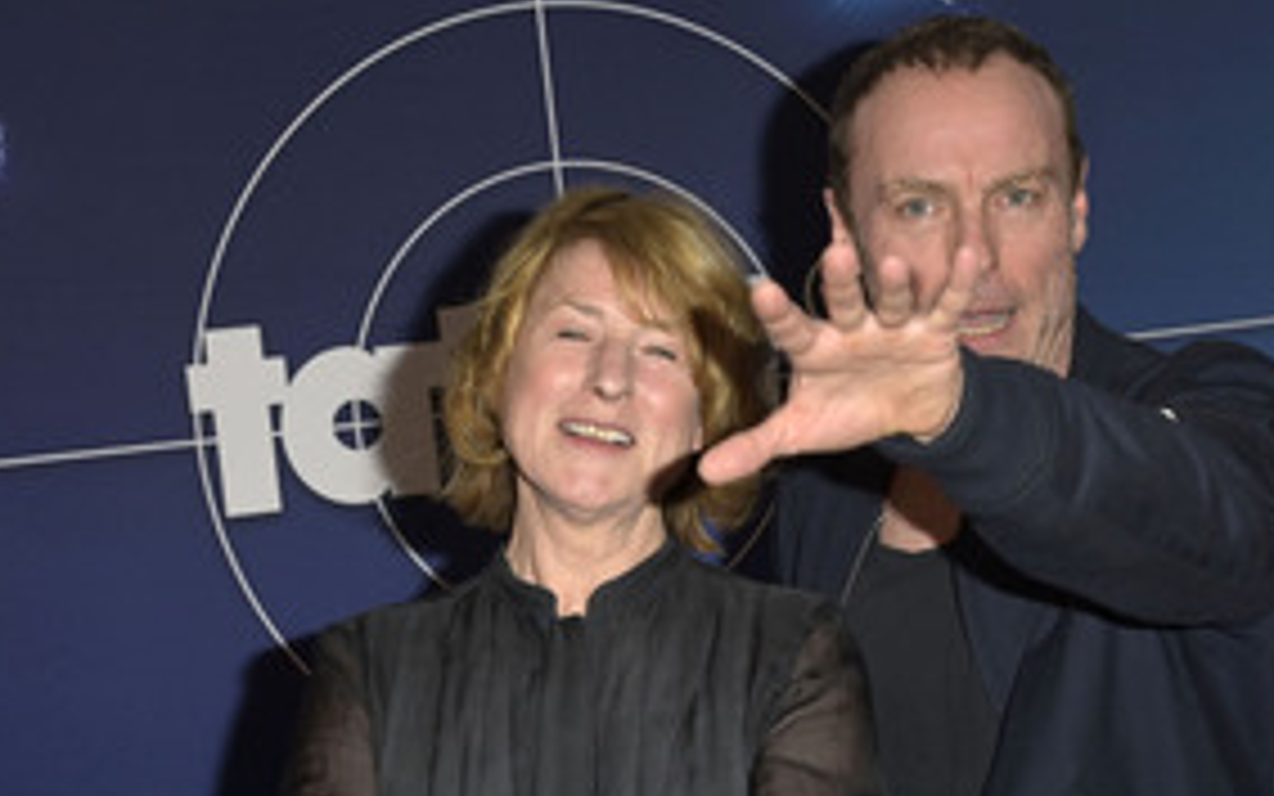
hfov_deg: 22.0
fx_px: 3264
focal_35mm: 94
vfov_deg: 13.8
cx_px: 772
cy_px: 666
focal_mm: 58
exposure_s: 1/250
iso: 640
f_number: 5.6
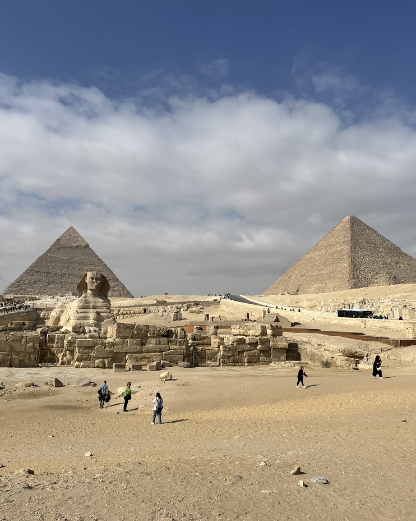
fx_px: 431
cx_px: 206
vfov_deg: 62.2
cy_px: 242
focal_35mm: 28
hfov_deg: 51.5
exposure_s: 1/9091
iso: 50
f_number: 1.6
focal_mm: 5.1
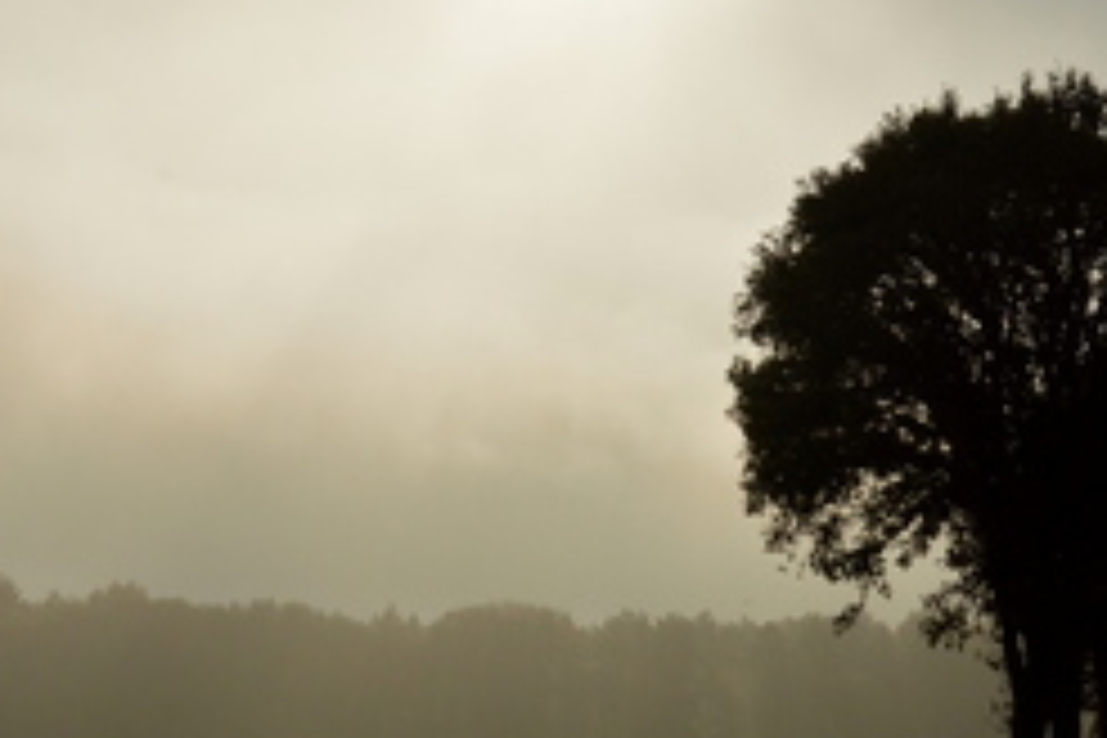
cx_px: 608
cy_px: 342
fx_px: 2583
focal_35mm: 84
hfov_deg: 24.2
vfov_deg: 16.3
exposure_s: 1/1000
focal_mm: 30
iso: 400
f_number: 16
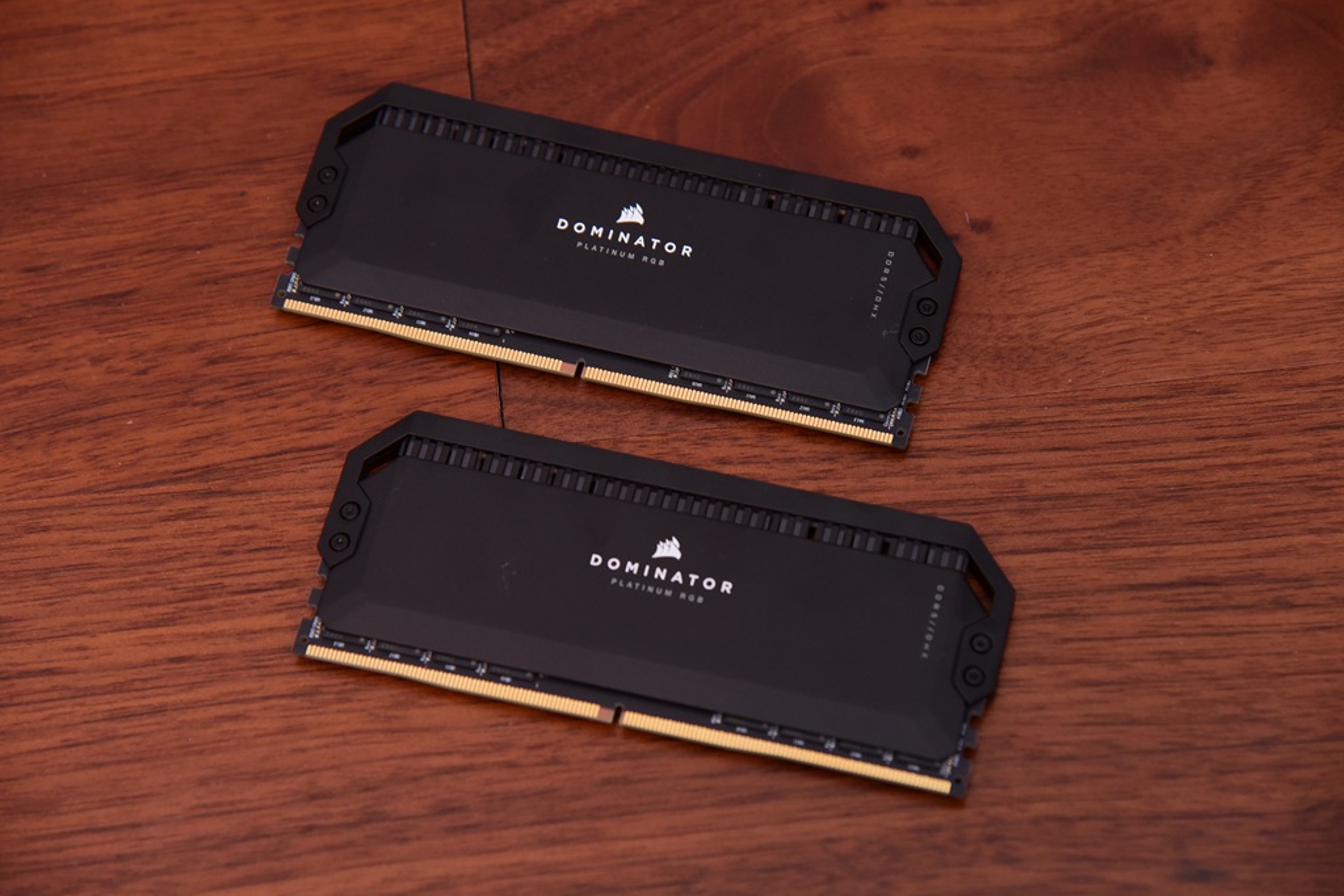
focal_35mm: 120
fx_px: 4480
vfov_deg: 11.4
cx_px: 672
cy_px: 448
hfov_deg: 17.1
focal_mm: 120
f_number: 5.6
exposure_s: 1/60
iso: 1600
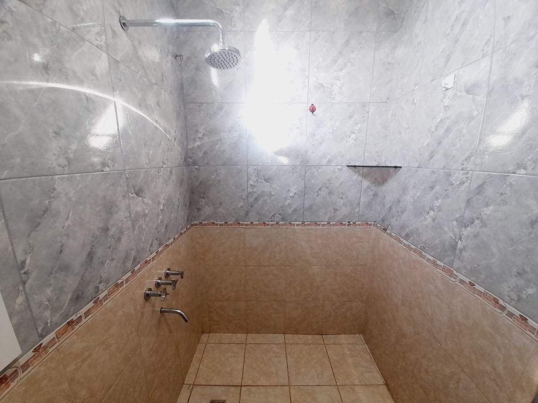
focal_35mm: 13
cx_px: 269
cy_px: 202
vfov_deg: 89.9
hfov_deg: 106.2
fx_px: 202
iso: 40
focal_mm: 1.42
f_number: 2.2
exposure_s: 1/25
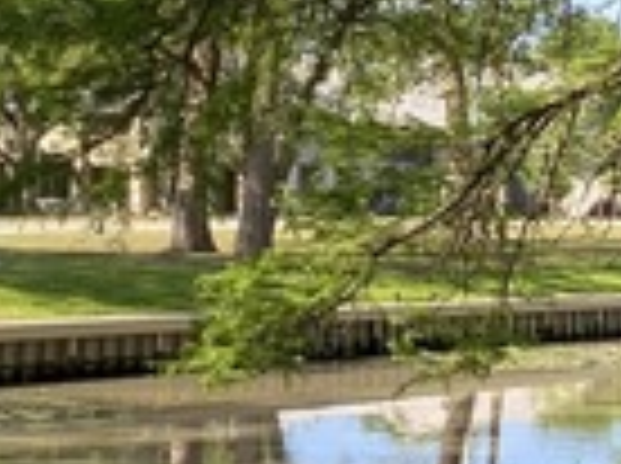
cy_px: 203
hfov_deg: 16.1
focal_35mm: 121
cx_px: 572
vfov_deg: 12.2
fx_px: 2167
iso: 32
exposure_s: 1/549
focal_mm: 4.25
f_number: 1.8
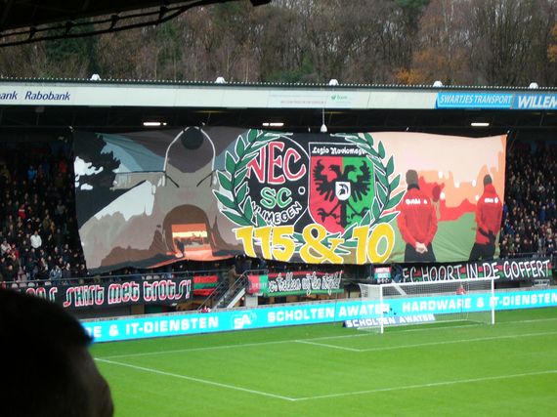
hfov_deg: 18.7
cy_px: 208
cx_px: 278
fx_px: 1689
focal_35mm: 105
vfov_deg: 14.1
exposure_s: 1/15
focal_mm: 17.4
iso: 200
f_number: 4.9
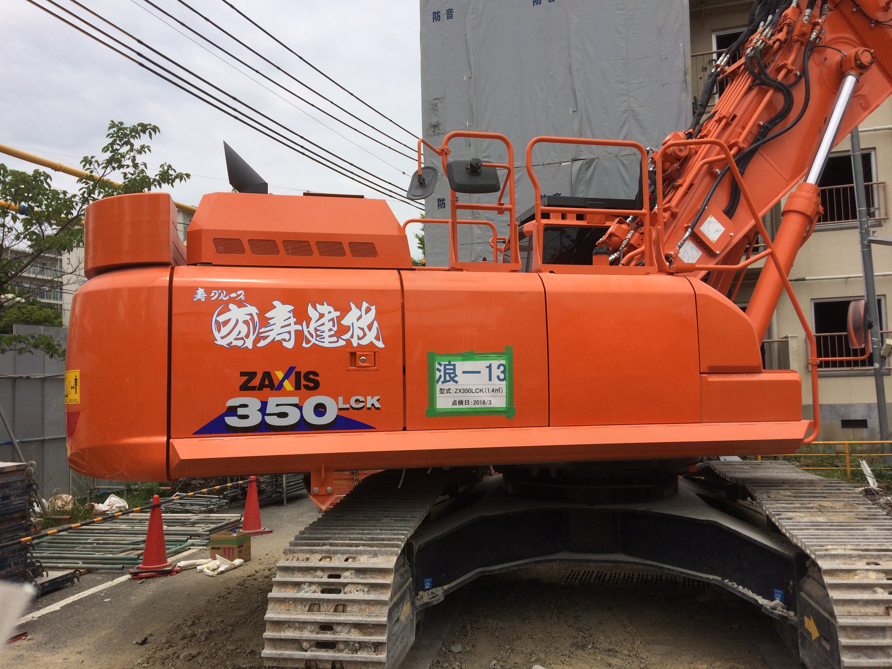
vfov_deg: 48.2
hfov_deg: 61.7
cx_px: 446
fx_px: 747
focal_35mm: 29
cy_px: 334
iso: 32
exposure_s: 1/2933
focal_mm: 4.15
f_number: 2.2
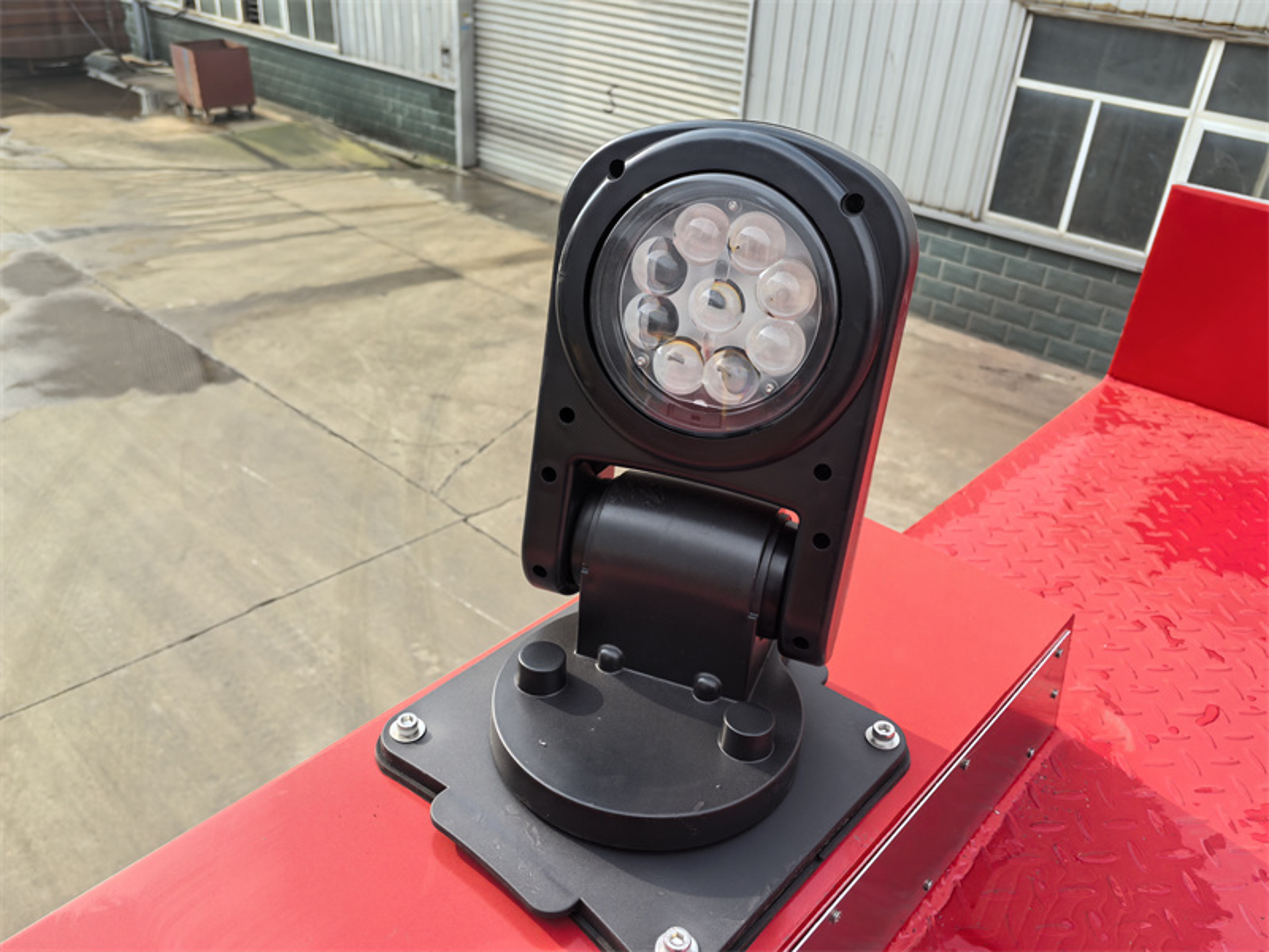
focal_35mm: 27
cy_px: 476
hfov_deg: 65.3
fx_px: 990
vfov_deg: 51.4
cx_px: 634
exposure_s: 1/1010
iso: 64
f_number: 2
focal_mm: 5.75
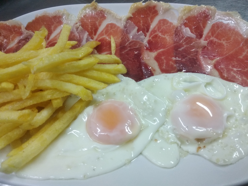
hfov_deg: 67.3
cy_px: 93
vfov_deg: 53.1
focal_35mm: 26
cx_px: 124
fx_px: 186
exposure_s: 1/33
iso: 500
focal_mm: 3.81
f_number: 2.2
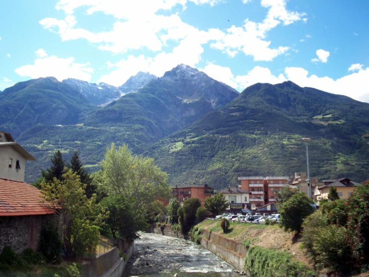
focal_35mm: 36
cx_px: 184
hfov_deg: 51.4
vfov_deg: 39.7
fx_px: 384
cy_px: 138
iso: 100
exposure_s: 1/350
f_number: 4.5
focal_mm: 5.9
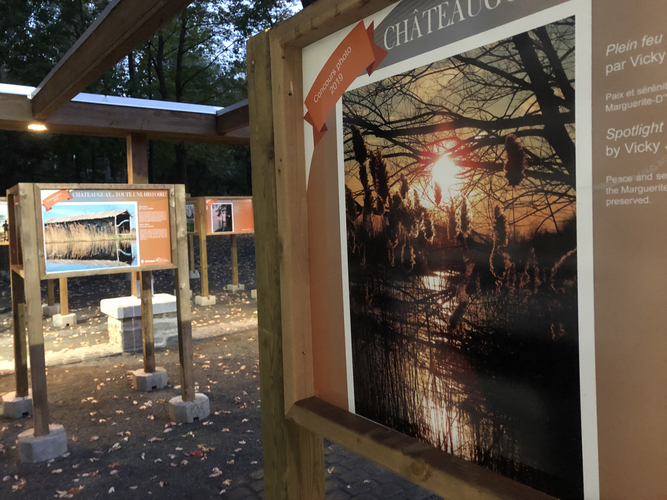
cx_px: 334
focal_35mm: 28
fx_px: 540
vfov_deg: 49.7
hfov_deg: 63.4
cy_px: 250
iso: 125
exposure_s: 1/4
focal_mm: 3.99
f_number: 1.8
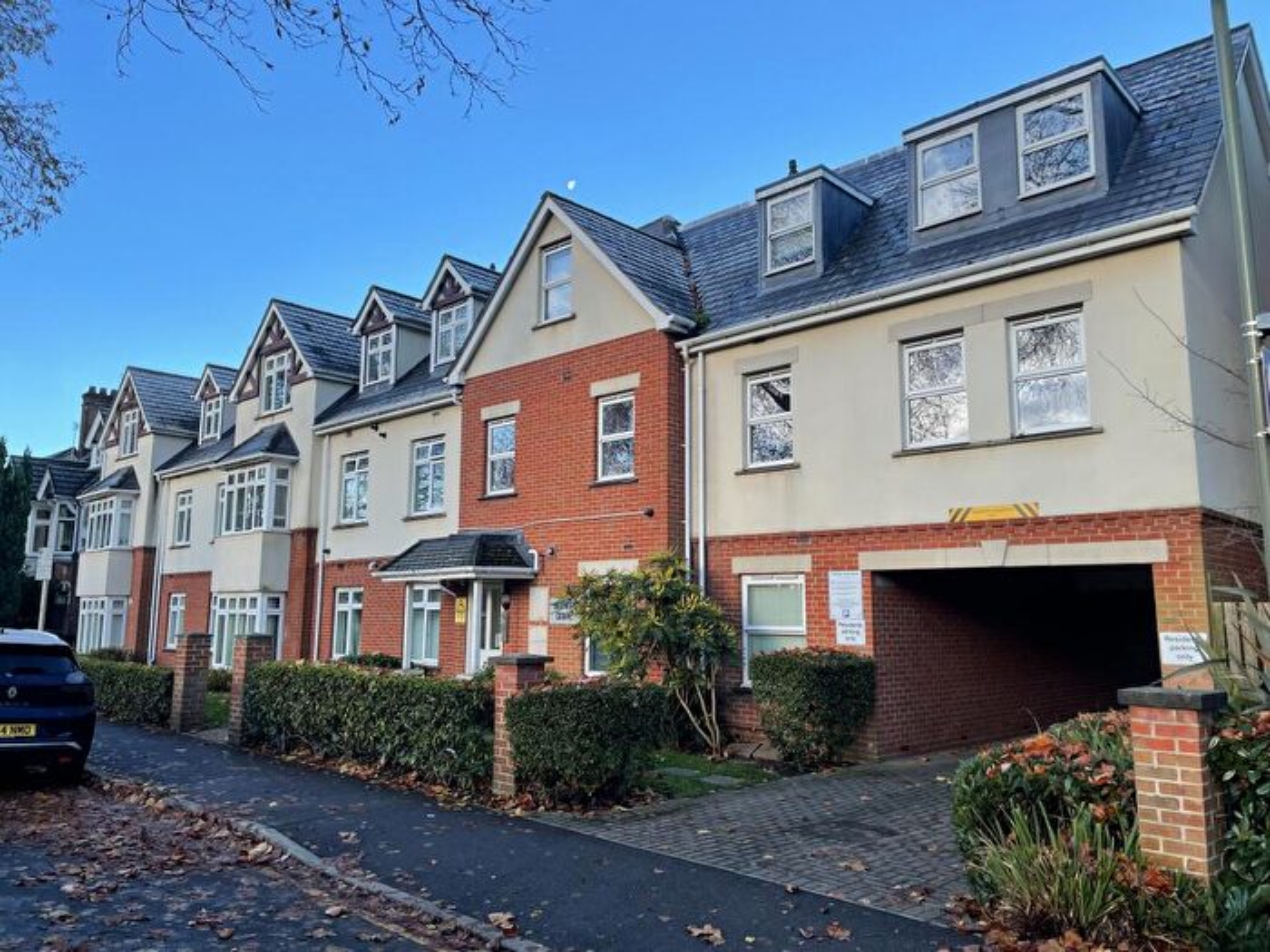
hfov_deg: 67.3
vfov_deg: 53.1
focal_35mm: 26
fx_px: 954
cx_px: 635
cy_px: 476
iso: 32
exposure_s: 1/556
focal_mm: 4.2
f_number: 1.6
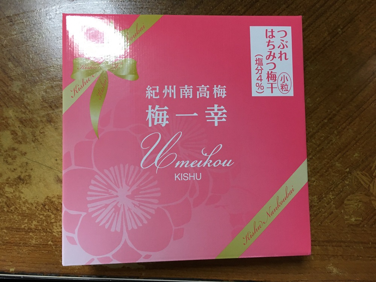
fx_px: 315
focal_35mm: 29
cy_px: 141
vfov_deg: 48.2
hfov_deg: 61.7
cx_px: 188
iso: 125
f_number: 2.2
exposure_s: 1/30
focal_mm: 4.15
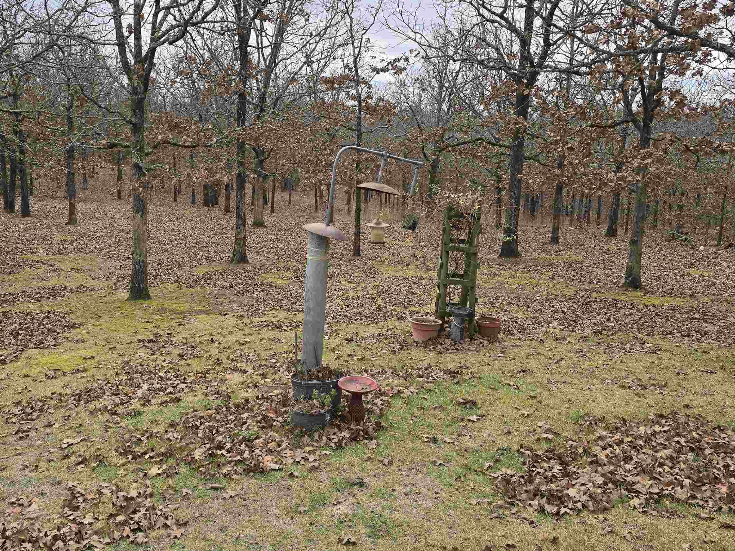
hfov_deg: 58.3
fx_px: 658
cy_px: 214
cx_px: 335
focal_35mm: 31
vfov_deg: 45.1
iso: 12
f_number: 1.7
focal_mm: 6.3
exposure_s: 1/282
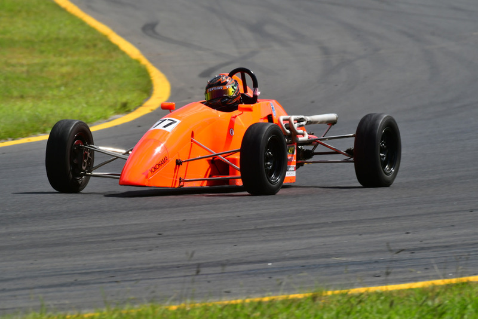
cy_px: 160
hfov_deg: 2.7
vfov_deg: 1.8
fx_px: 9961
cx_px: 239
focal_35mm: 750
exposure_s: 1/640
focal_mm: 500
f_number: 11
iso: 320
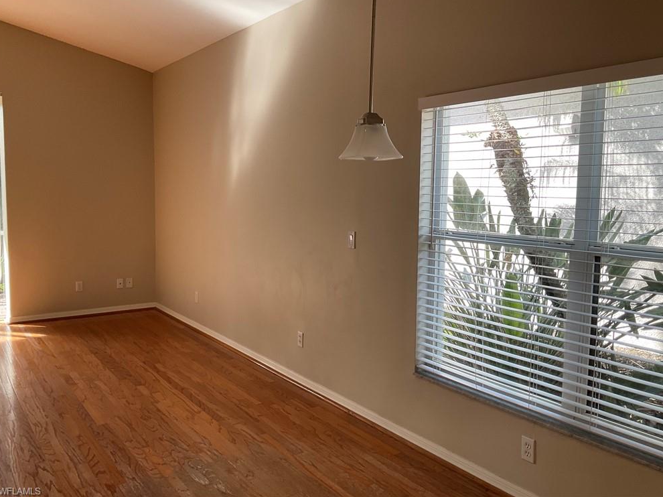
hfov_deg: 60.0
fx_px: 574
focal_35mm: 30
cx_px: 334
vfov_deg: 46.8
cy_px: 240
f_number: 1.8
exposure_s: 1/60
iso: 40
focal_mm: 3
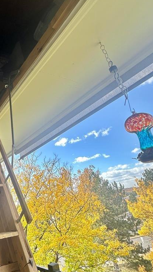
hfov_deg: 42.5
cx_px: 18
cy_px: 124
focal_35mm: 25
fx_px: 180
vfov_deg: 73.9
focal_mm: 2.22
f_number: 2.2
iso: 40
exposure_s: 1/293
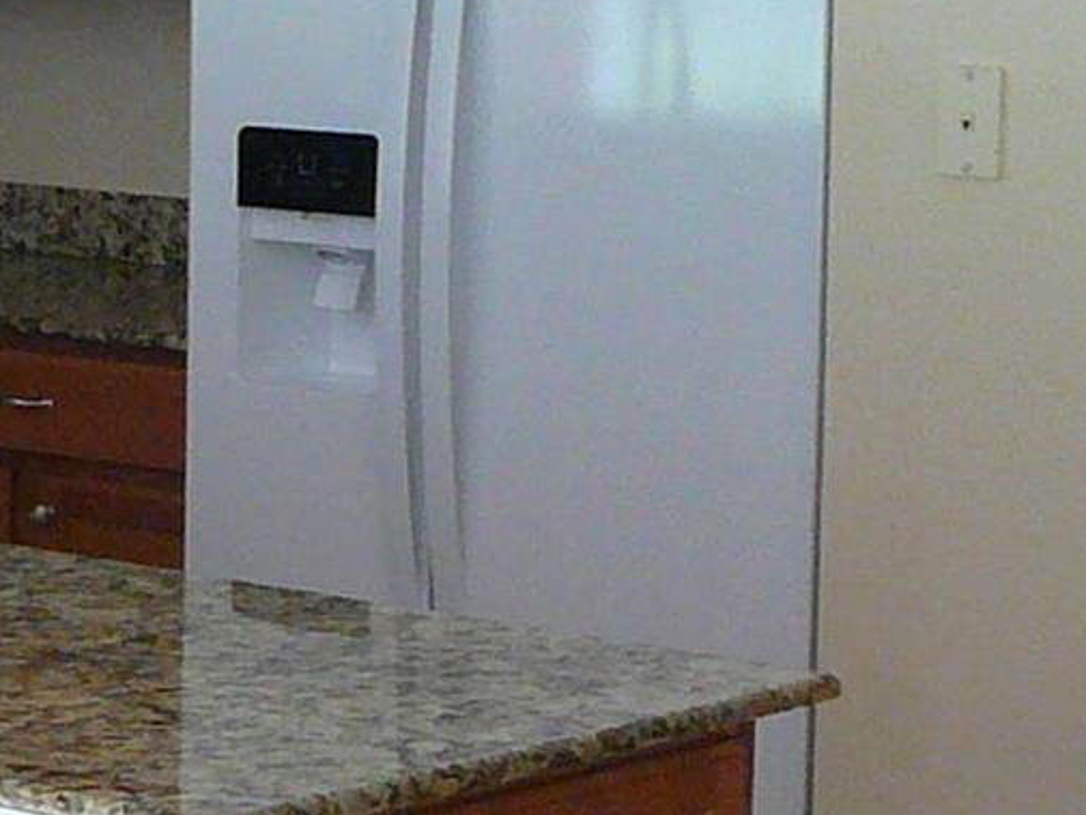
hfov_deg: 13.1
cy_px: 303
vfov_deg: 10.4
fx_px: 4456
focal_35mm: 142
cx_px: -555
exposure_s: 1/13
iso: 200
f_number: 2.8
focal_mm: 5.2
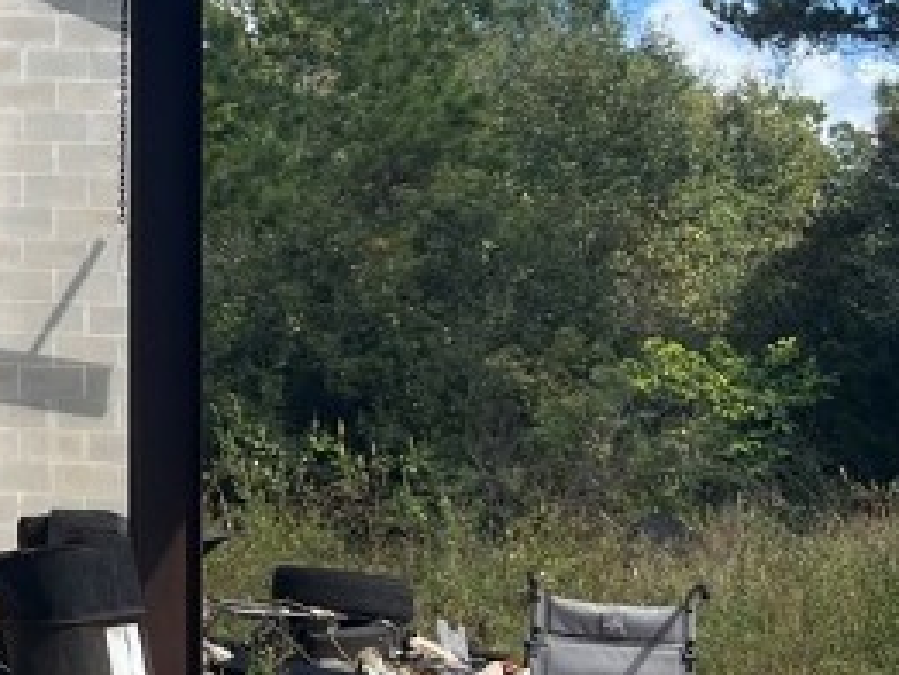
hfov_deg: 17.0
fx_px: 2650
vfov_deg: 14.5
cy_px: 207
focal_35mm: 102
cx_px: -534
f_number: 1.5
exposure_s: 1/1934
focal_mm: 5.7
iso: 50
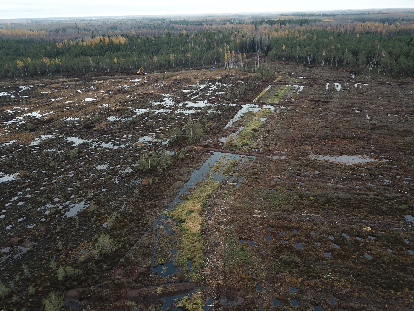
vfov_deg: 53.1
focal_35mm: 26
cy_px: 156
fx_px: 311
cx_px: 207
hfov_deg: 67.3
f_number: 2.2
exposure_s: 1/100
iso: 124
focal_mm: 4.73
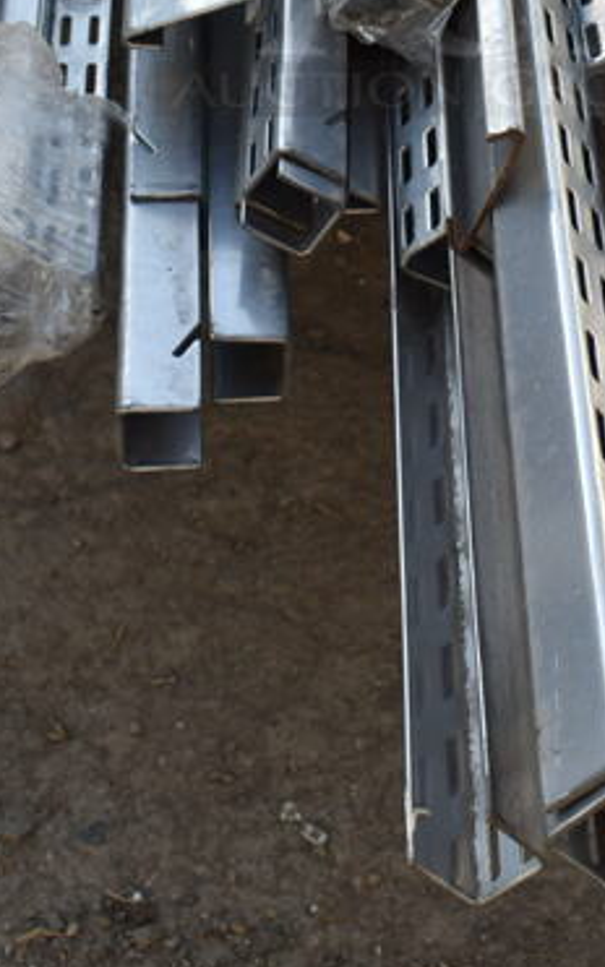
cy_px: -20
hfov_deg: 13.3
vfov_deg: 20.5
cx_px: 446
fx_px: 2584
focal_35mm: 98
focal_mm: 26
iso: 100
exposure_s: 1/200
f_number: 7.1
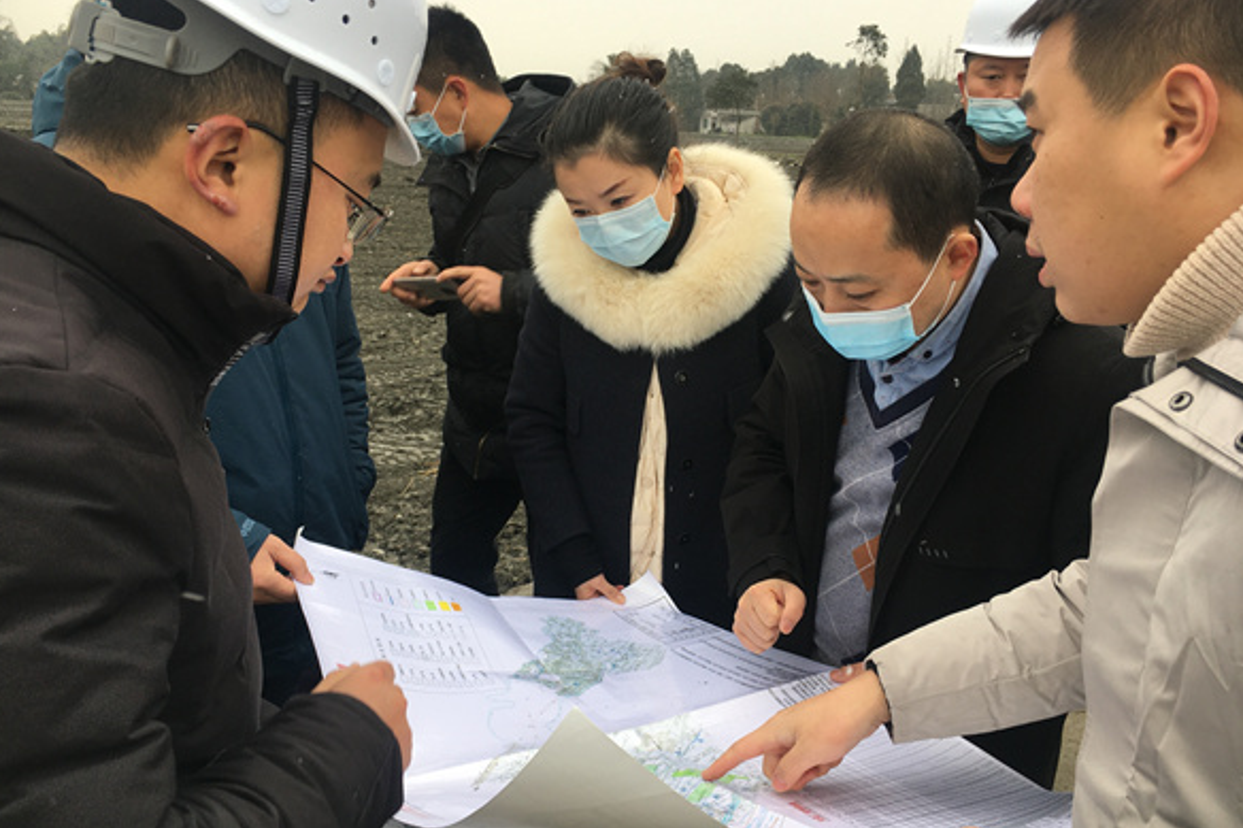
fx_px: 1070
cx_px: 624
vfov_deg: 42.3
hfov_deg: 60.3
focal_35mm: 31
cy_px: 428
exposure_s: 1/120
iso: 25
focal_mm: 4.15
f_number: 2.2
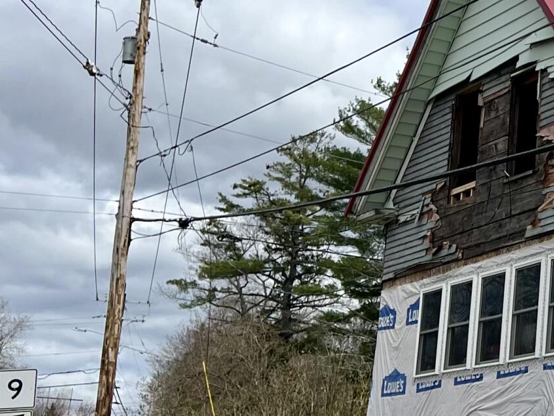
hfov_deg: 19.0
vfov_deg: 15.9
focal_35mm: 92
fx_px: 1472
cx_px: 804
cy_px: 62
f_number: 1.5
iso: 50
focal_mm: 5.7
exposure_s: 1/8000
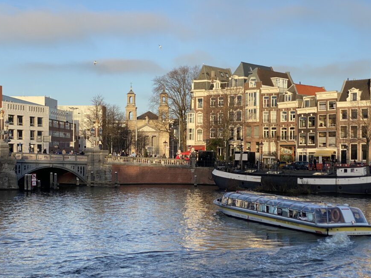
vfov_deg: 24.0
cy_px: 161
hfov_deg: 31.6
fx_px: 654
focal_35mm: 61
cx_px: 164
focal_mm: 6
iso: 20
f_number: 2
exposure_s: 1/716
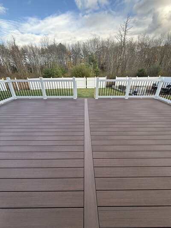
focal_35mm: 14
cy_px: 114
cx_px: 86
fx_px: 92
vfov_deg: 102.1
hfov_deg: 85.7
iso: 50
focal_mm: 2.22
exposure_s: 1/280
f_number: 2.2
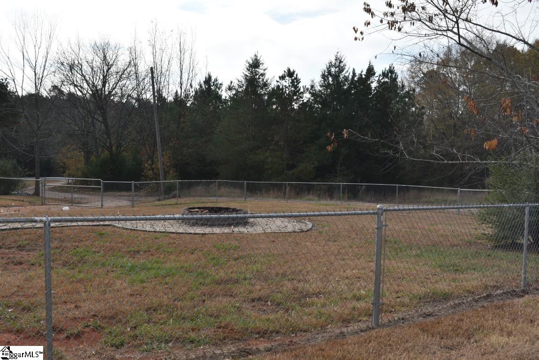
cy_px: 180
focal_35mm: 38
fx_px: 562
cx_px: 270
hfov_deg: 51.3
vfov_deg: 35.5
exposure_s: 1/200
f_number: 10
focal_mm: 25
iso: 100
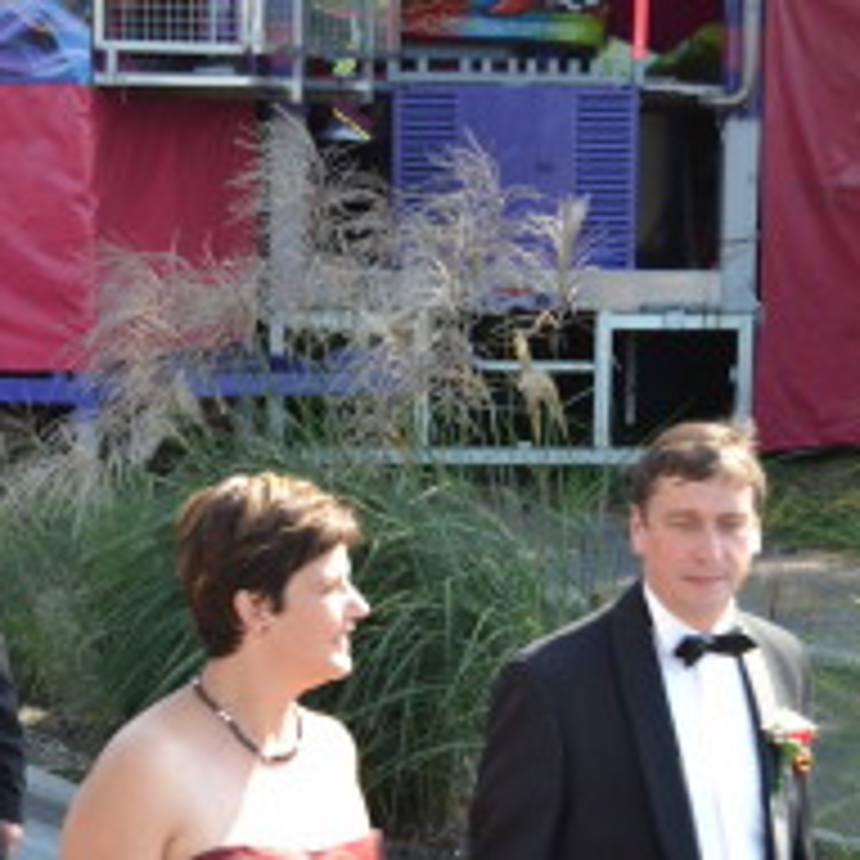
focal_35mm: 109
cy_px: 937
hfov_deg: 16.0
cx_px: 387
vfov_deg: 15.6
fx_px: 3064
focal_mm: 34
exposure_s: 1/125
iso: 160
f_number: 5.6
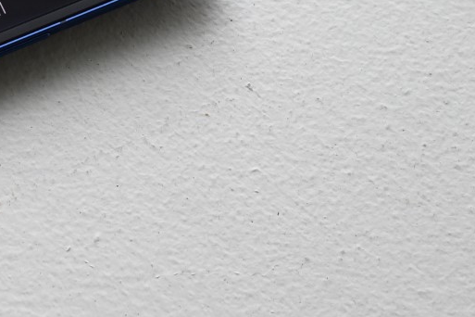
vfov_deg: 8.4
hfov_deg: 12.2
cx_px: -234
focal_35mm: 161
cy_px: -142
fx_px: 2124
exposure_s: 1/60
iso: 1000
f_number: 6.3
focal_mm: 43
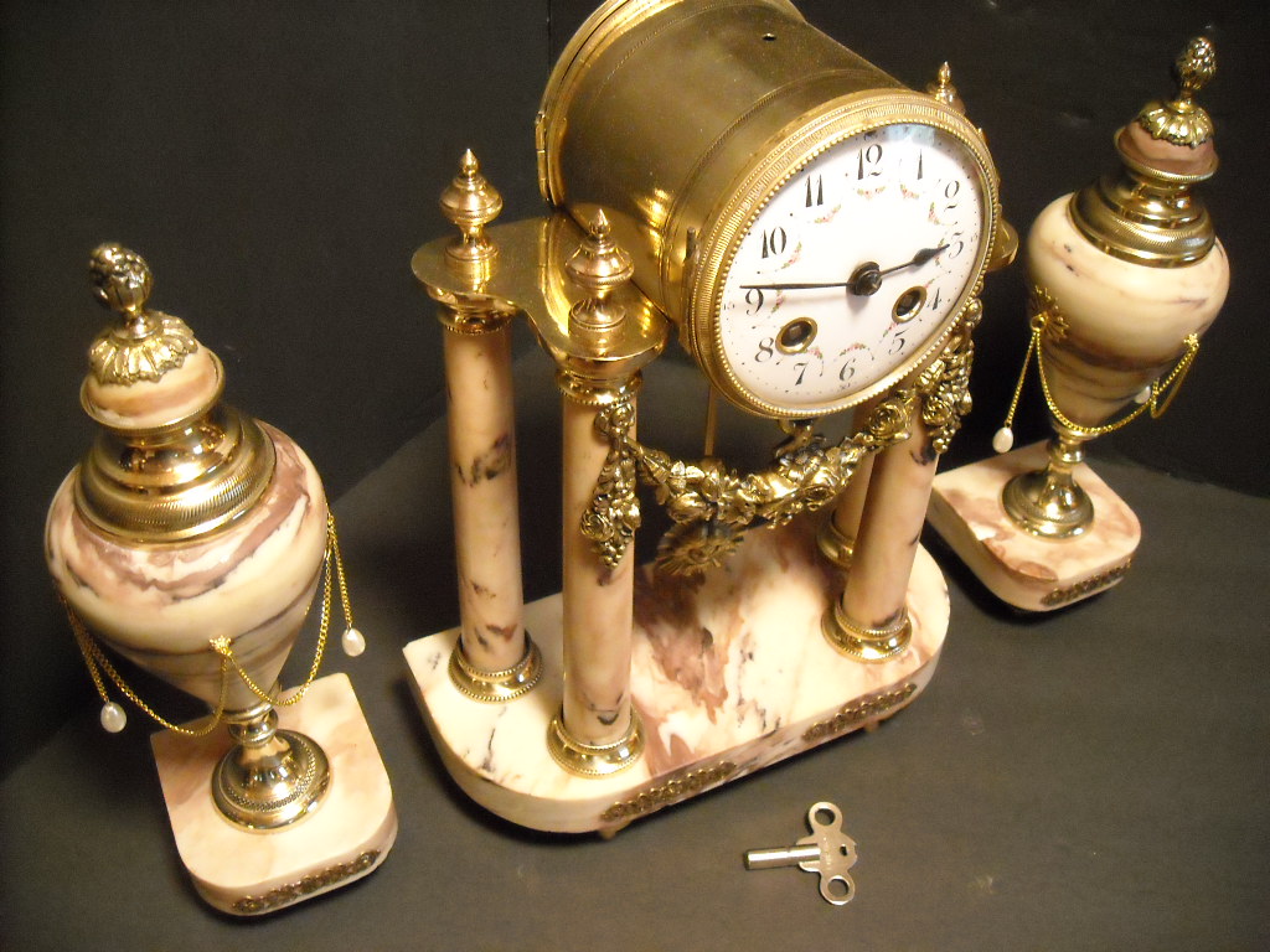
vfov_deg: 40.7
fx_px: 1284
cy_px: 476
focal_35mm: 35
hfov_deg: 52.6
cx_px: 635
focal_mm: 5.7
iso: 800
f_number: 2.8
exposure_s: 1/26
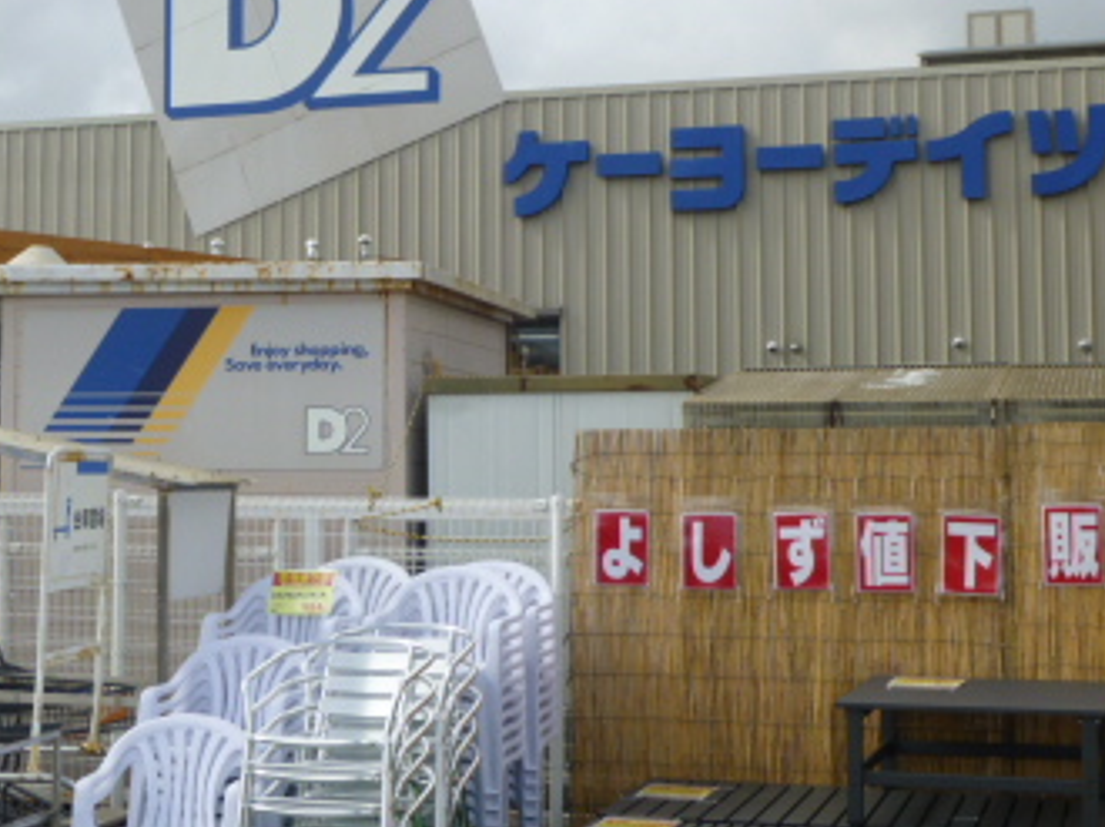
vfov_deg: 22.2
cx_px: 402
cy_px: 321
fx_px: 2105
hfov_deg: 29.3
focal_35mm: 66
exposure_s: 1/1000
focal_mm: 6
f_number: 3.5
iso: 100
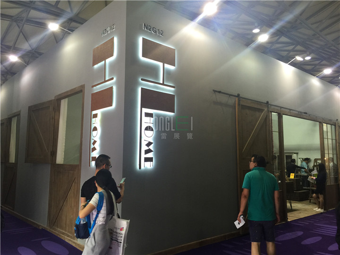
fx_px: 285
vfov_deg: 48.2
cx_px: 170
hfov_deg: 61.7
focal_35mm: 29
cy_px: 128
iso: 40
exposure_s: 1/33
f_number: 2.2
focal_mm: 4.15
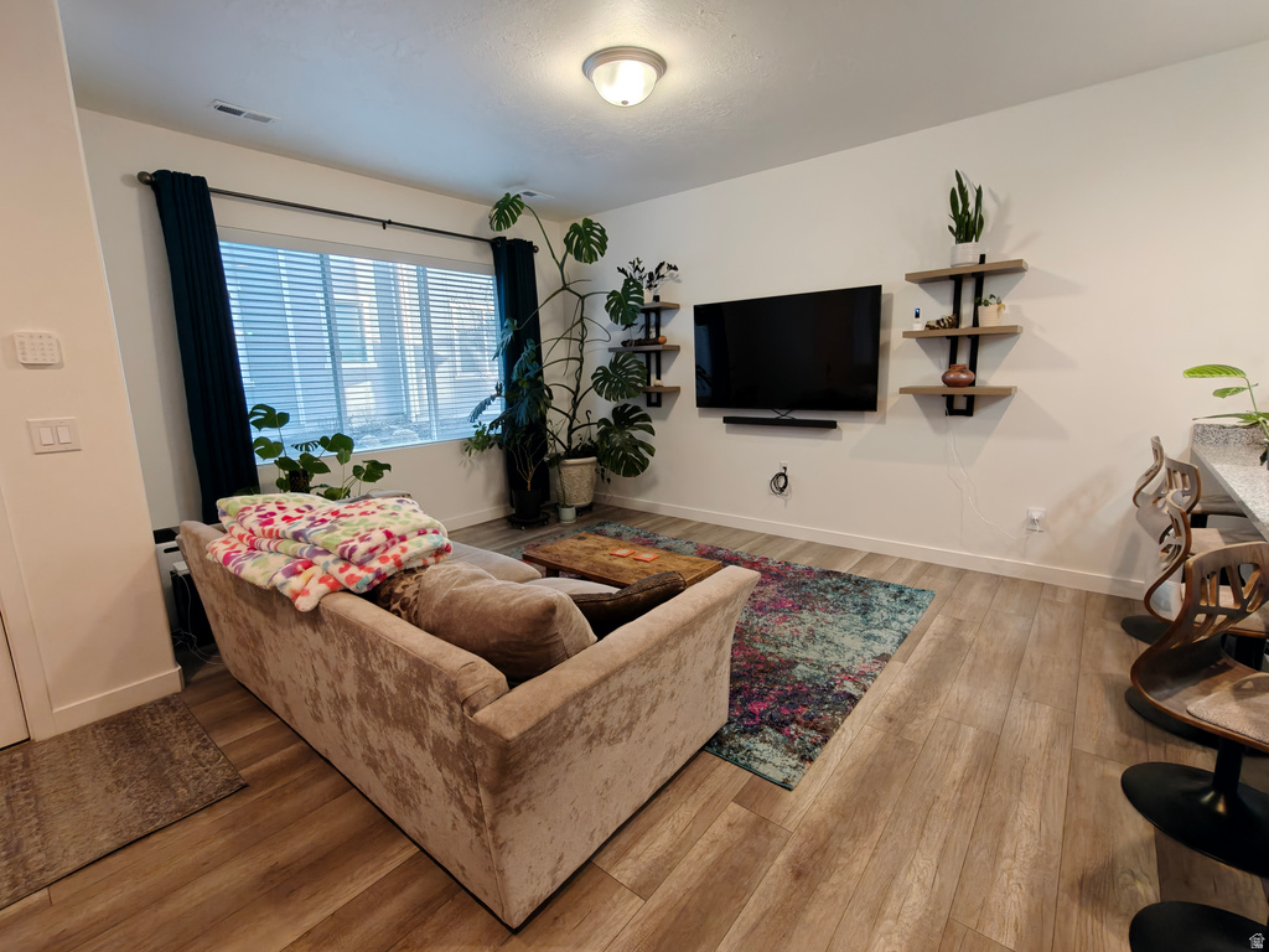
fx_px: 550
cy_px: 476
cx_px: 634
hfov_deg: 98.2
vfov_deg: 81.7
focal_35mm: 15
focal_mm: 2.3
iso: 800
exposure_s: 1/120
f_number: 2
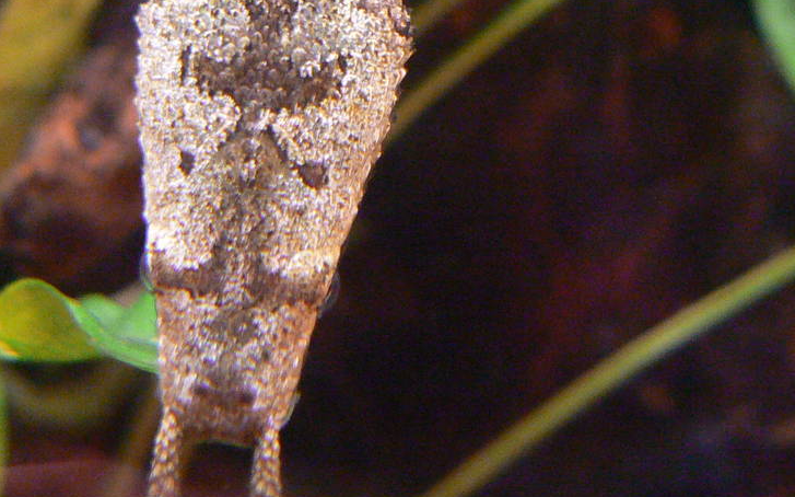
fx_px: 1820
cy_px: 134
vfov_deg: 15.5
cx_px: 209
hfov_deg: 24.4
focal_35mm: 84
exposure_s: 1/13
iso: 200
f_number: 2.8
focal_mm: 6
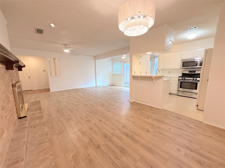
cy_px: 84
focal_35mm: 14
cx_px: 112
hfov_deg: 102.1
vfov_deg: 85.7
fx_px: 91
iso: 250
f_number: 2.2
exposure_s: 1/120
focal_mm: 2.22
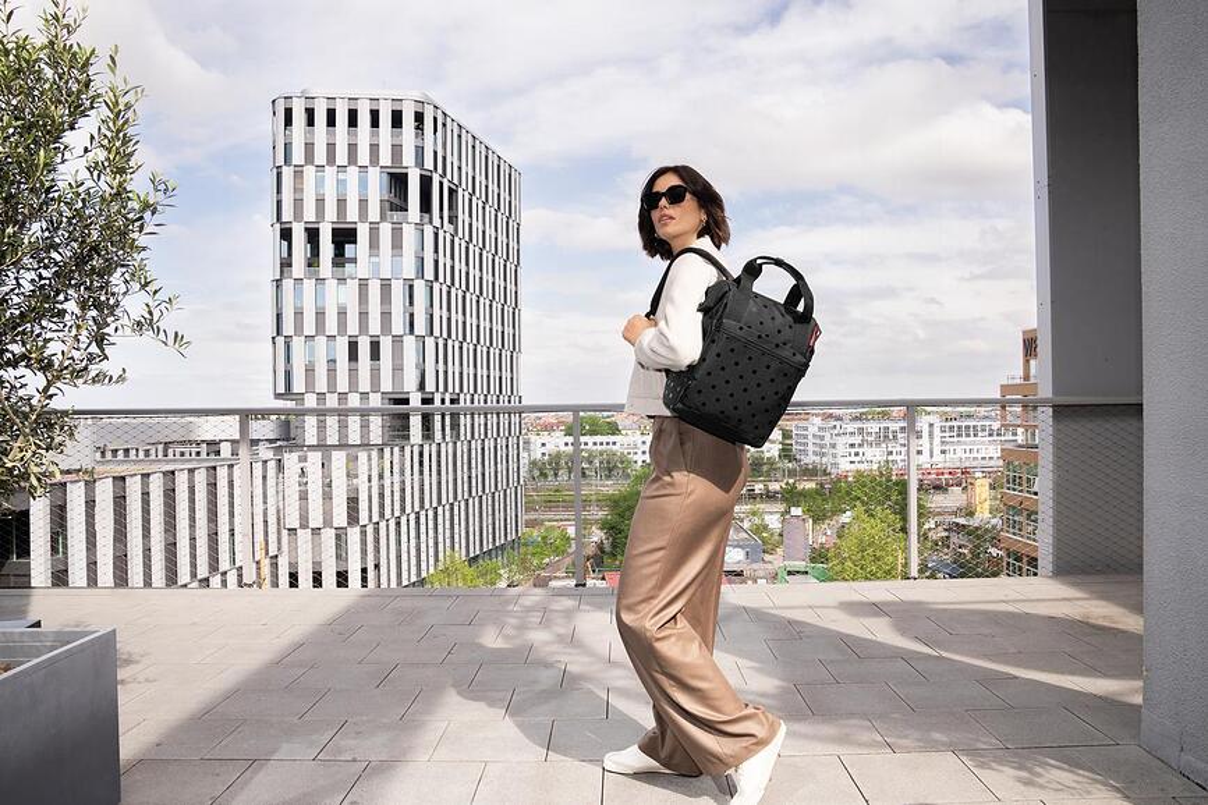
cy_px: 402
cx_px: 604
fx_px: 805
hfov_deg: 73.7
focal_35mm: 24
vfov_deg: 53.1
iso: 200
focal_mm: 24
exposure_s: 1/250
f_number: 8
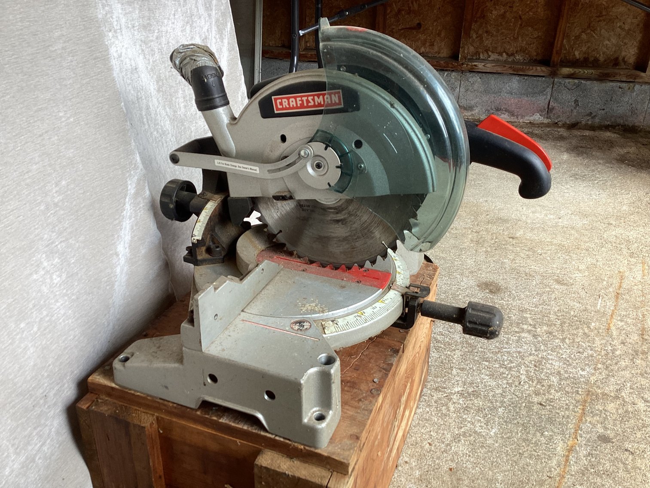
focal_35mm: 31
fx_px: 582
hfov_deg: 58.3
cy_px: 244
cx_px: 325
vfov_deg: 45.4
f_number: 2.4
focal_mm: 3.3
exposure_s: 1/120
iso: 25
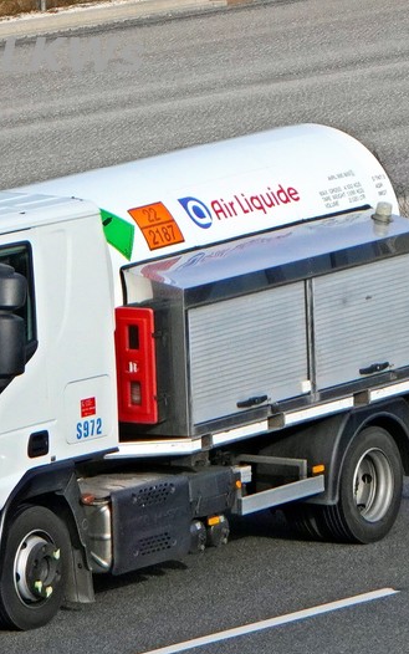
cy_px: 328
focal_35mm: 212
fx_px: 3786
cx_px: 37
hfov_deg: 6.2
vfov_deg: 9.9
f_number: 6.3
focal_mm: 91.5
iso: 800
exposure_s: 1/3200
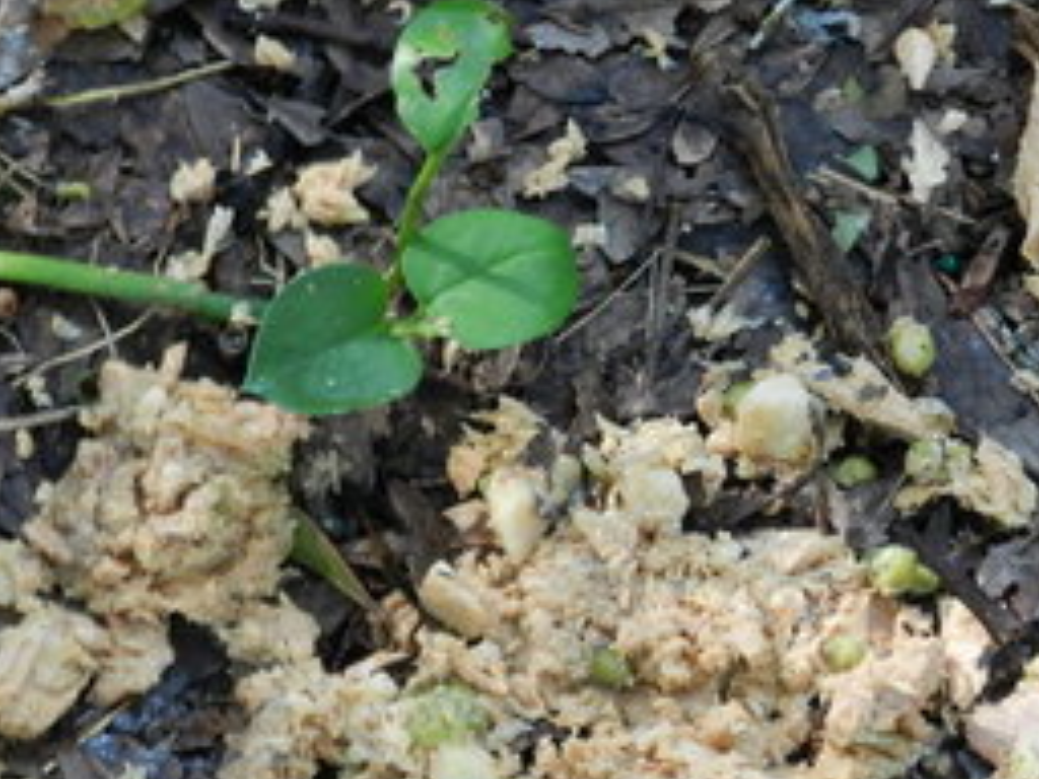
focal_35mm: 227
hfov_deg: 8.7
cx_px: 536
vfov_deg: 6.5
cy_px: 600
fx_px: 6813
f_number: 5.1
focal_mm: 25.7
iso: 400
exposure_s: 1/20
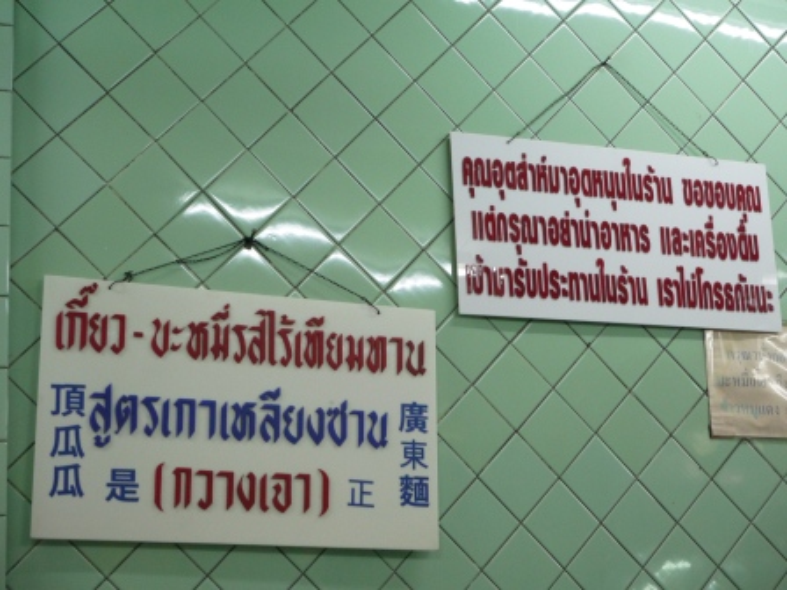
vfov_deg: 21.6
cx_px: 394
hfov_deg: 28.6
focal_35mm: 68
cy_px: 295
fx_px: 1546
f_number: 5.6
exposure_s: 1/80
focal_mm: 34
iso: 1250
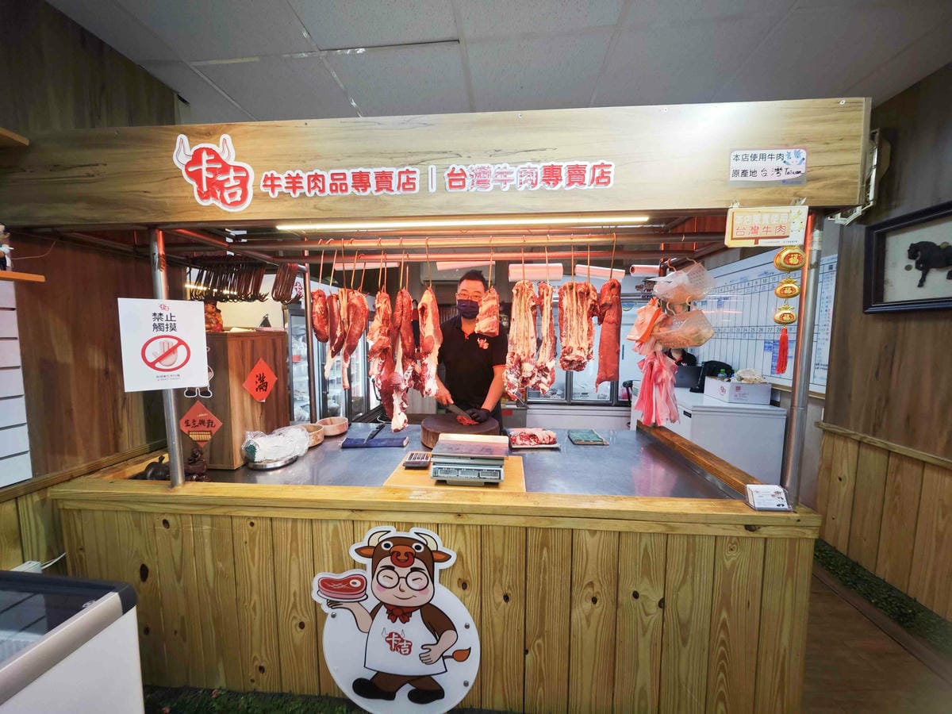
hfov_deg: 110.5
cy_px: 357
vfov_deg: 94.5
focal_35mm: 12
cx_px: 476
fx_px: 330
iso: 80
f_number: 1.8
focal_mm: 2.03
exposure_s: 1/120
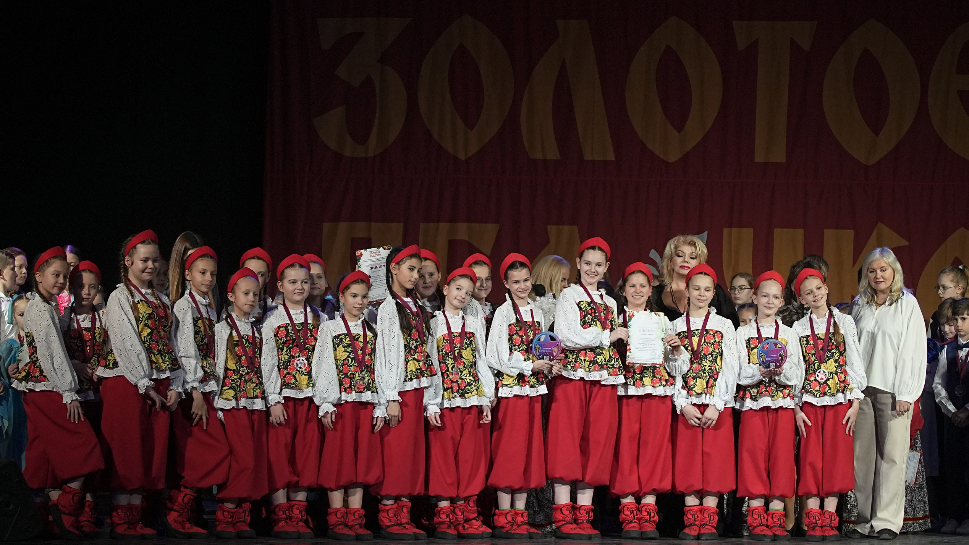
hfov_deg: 19.3
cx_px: 482
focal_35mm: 111
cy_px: 237
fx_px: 2852
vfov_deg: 10.9
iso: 2500
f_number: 4
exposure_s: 1/400
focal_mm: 70
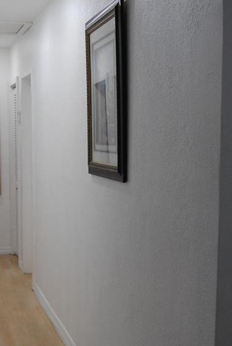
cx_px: 80
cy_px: 179
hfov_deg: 23.3
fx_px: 559
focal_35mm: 58
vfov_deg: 34.4
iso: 200
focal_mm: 18
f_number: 3.5
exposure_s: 1/30
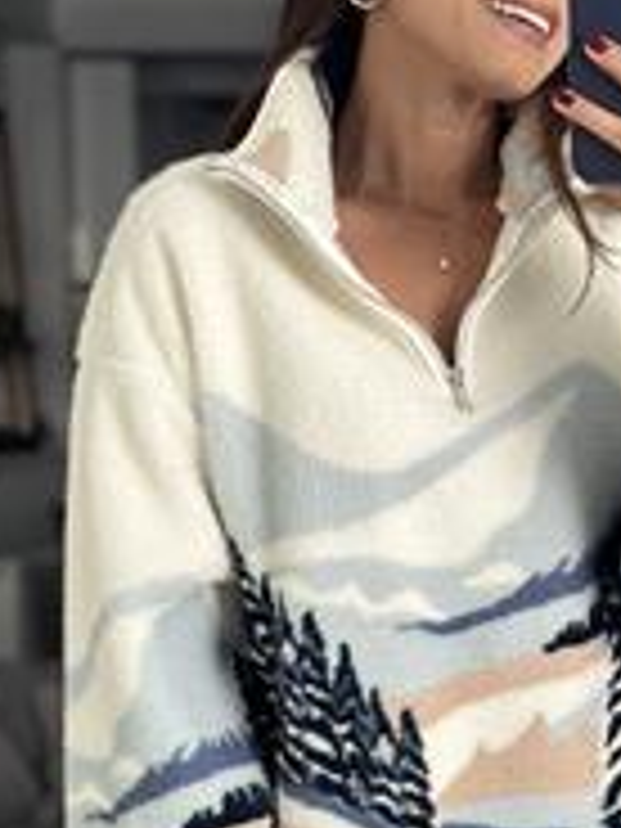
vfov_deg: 14.9
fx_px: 3157
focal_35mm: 132
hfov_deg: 11.2
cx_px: 468
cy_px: 554
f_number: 1.78
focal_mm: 6.86
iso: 160
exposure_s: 1/100
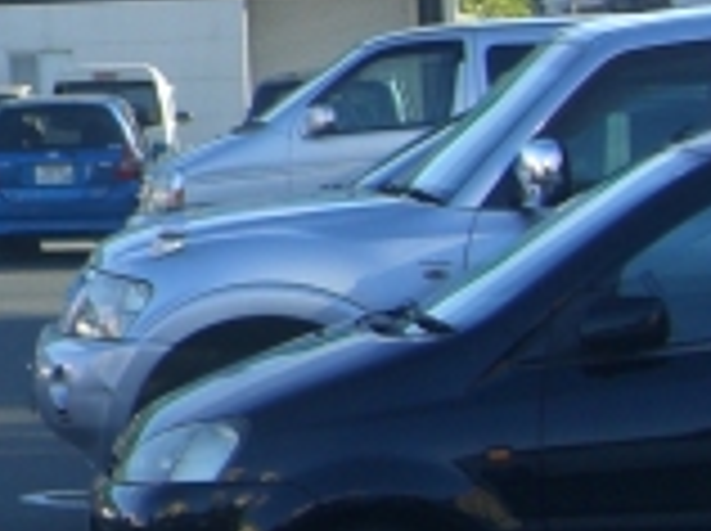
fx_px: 3158
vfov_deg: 9.5
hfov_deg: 11.8
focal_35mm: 154
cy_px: -126
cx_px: -608
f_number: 4.3
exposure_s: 1/400
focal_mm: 6.2
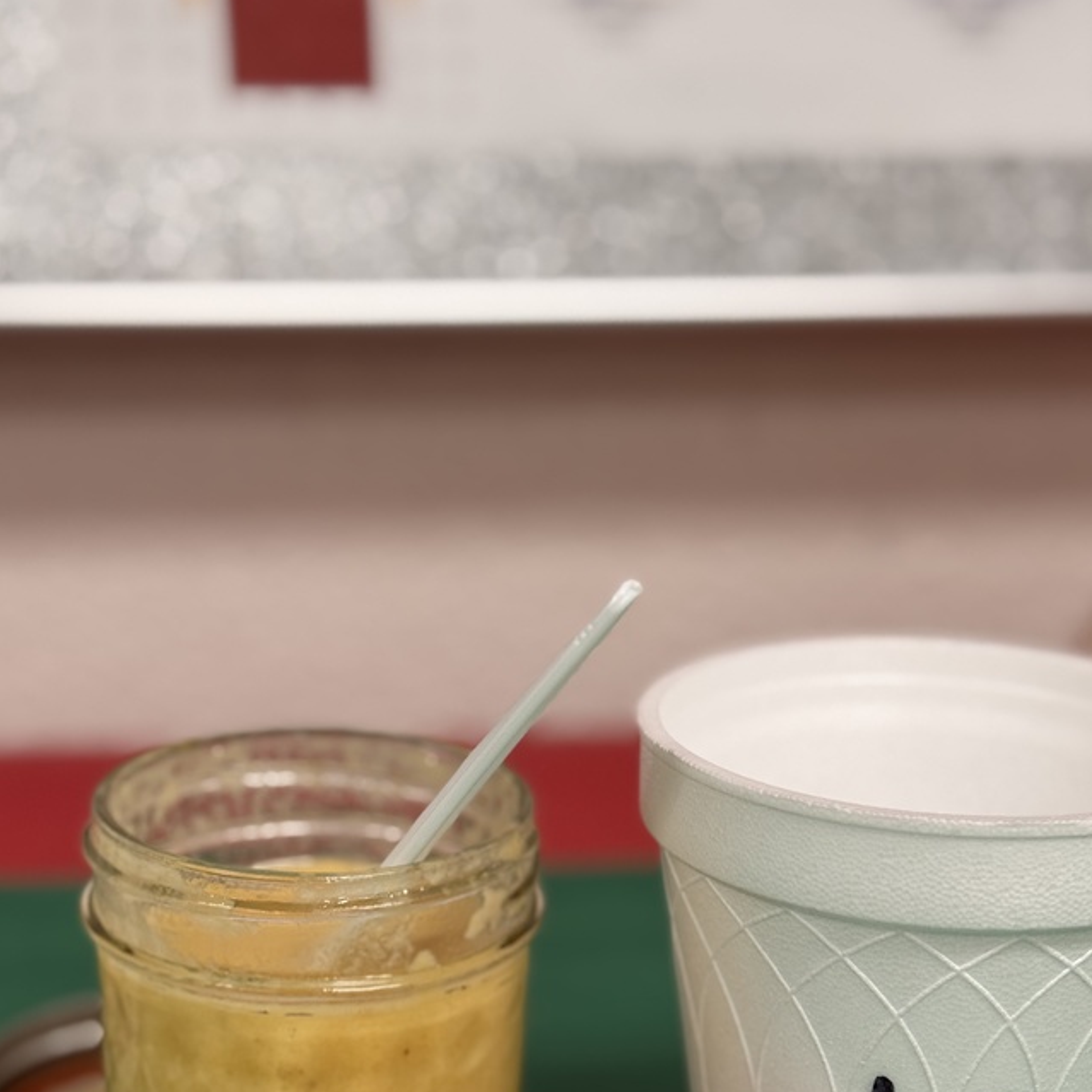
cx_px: 557
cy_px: 784
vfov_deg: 25.1
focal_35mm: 68
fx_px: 2427
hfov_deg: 25.4
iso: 64
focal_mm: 6.76
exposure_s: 1/60
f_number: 1.78
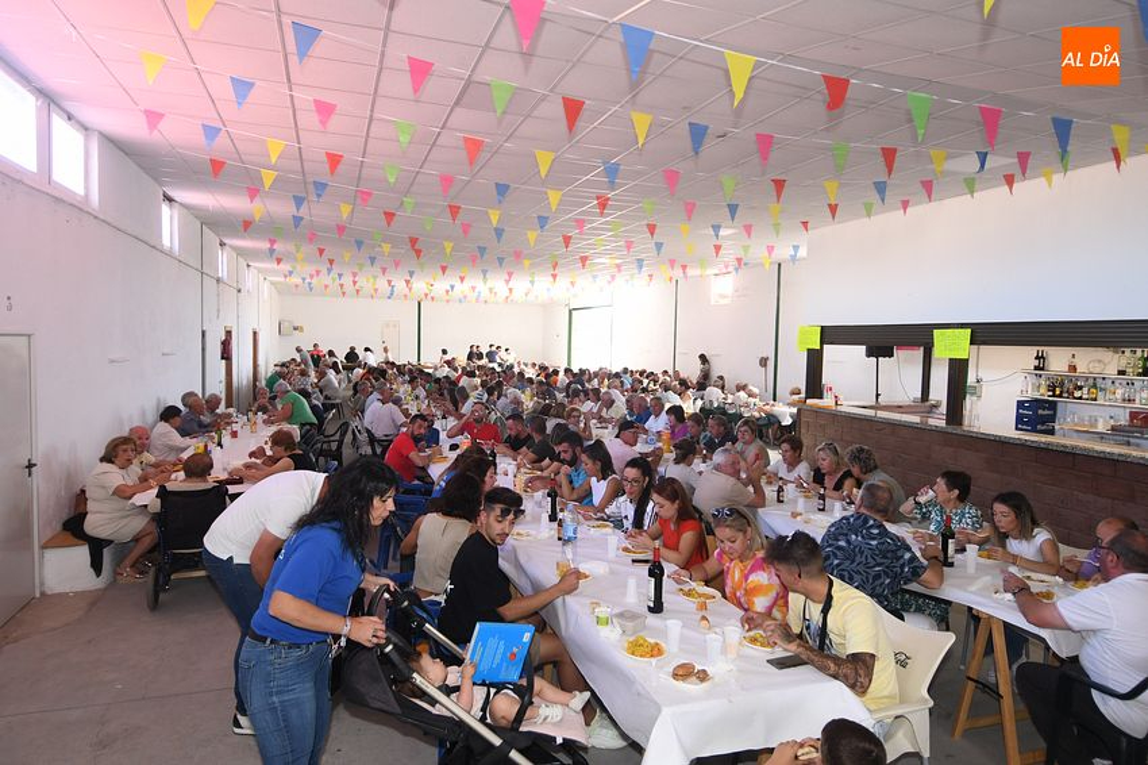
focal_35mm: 21
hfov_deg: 81.2
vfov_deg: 59.5
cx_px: 574
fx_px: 669
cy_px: 382
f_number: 4
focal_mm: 14
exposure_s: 1/60
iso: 800
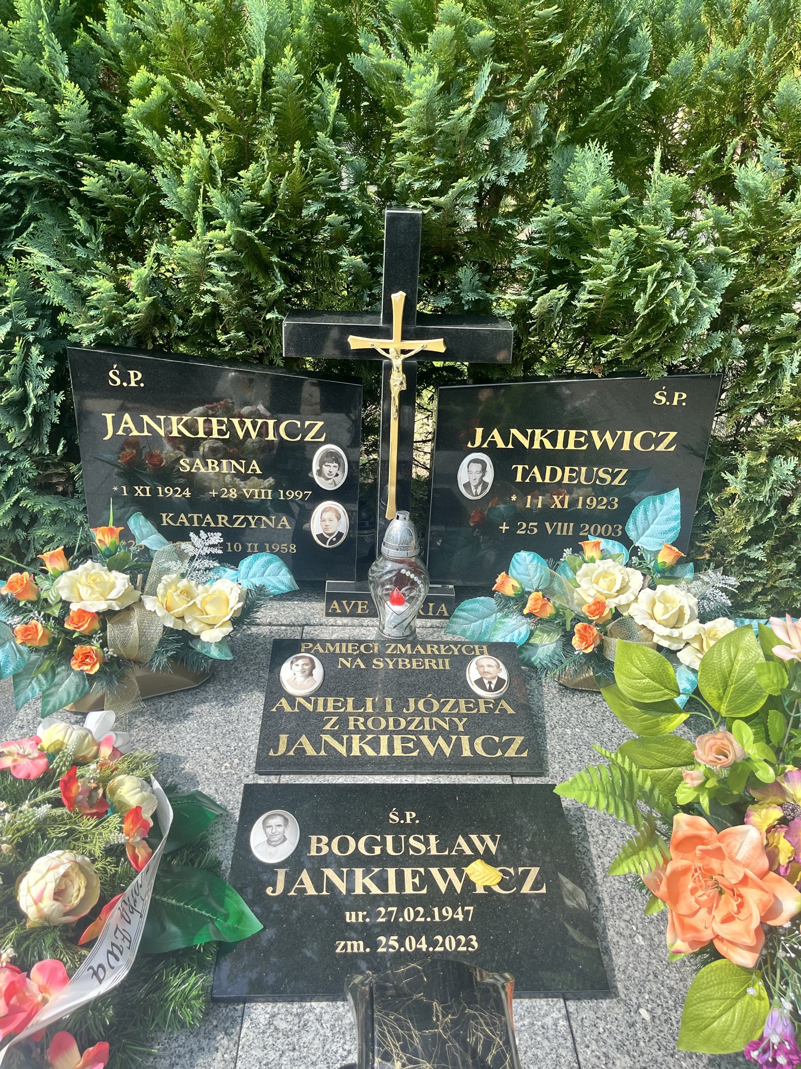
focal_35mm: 26
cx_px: 400
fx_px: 802
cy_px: 534
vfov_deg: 67.3
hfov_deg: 53.1
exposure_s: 1/1252
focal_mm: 5.1
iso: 50
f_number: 1.6
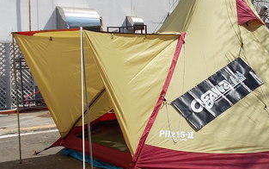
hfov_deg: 30.7
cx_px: 187
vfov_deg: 19.7
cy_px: 75
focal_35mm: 66
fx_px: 484
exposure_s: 1/160
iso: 80
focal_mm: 6.9
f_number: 9.8
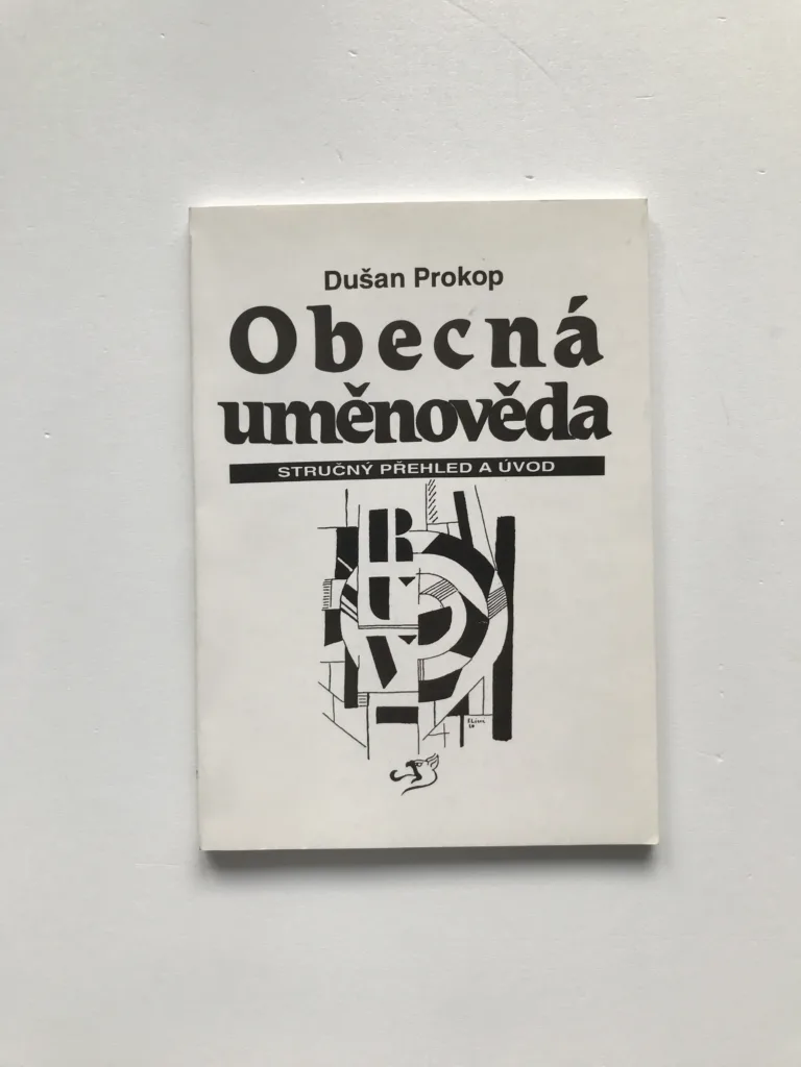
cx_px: 400
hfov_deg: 49.7
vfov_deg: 63.4
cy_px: 534
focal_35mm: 28
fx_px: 864
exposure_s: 1/100
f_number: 1.8
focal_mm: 3.99
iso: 40
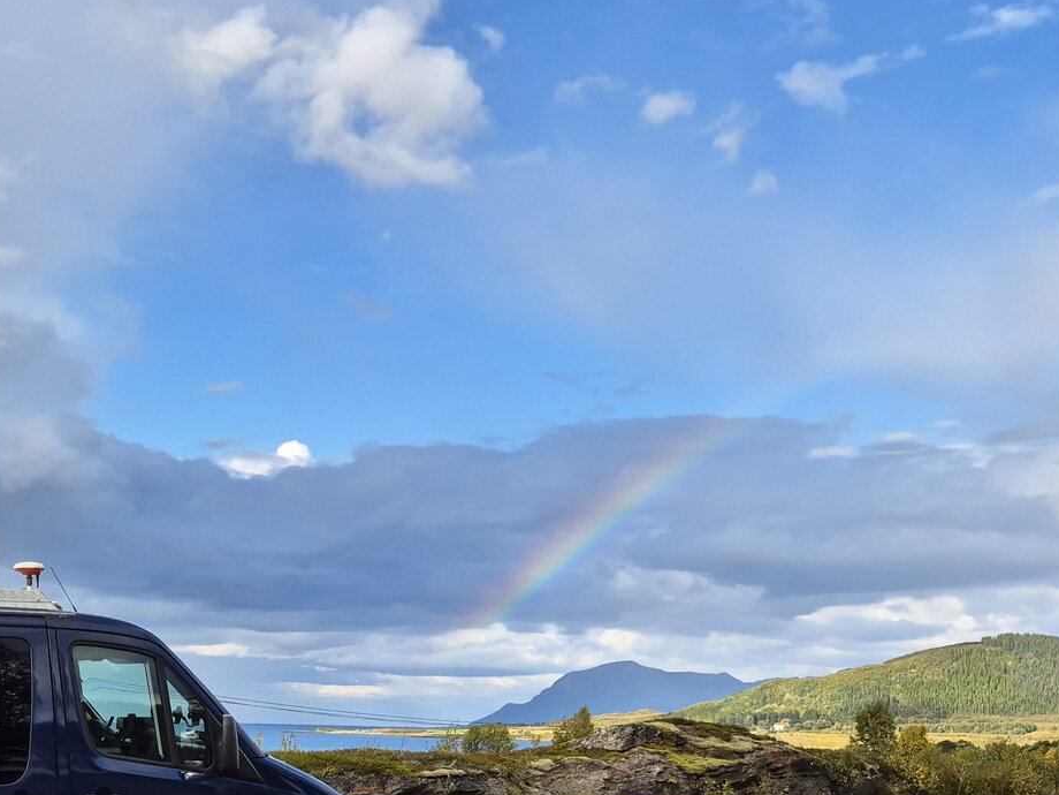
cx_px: 208
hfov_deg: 38.2
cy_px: 768
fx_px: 1468
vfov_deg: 28.6
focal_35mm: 48
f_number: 1.8
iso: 25
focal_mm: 5.4
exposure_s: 1/900
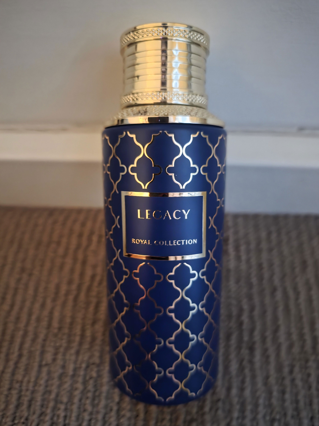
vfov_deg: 73.9
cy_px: 213
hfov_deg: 58.9
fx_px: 283
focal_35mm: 23
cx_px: 160
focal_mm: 6.3
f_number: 1.7
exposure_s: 1/18.5
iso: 2500
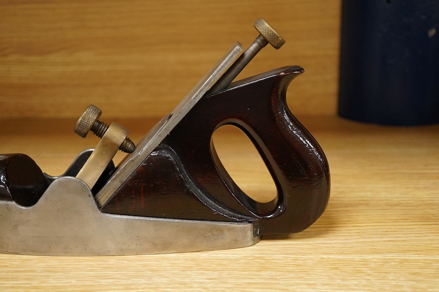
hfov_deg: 43.6
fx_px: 549
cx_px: 220
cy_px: 146
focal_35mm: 45
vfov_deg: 29.9
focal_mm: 30
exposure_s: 1/125
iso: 1250
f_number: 3.5
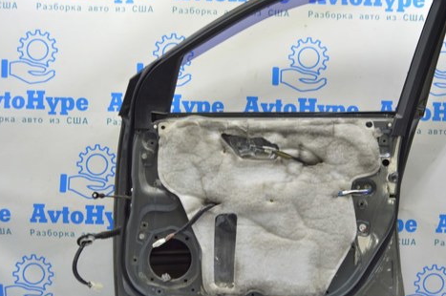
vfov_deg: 35.8
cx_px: 277
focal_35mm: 37
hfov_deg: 51.4
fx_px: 458
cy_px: 147
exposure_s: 1/20
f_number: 5.6
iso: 400
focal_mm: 18
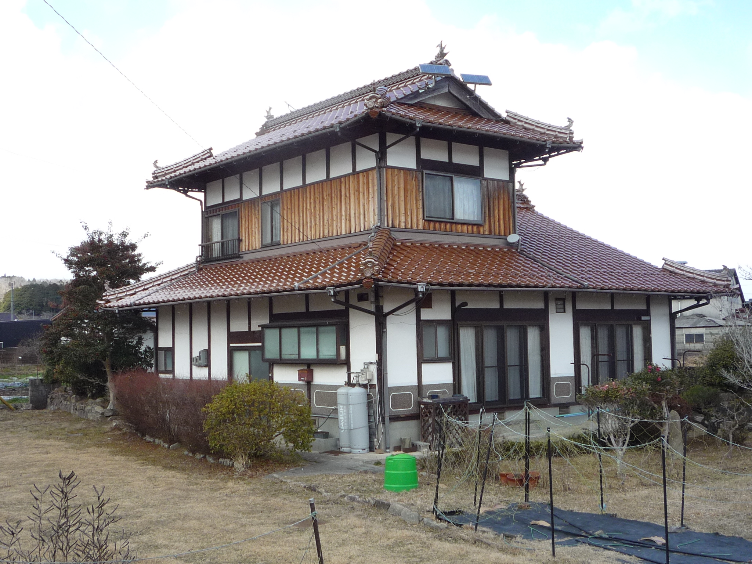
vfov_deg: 32.9
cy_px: 282
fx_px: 956
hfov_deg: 42.9
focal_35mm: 44
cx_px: 376
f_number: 4
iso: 100
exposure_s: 1/250
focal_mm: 5.2
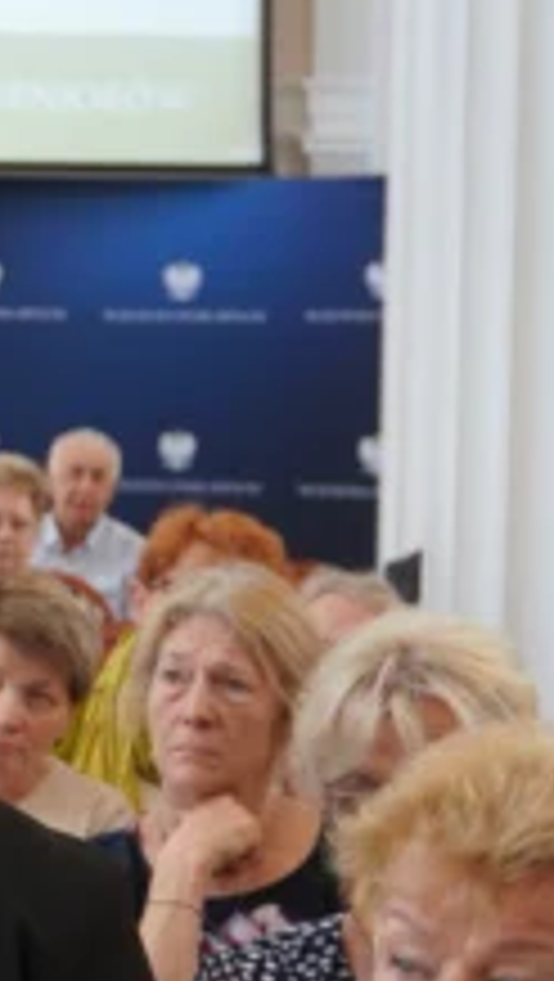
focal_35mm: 133
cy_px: 639
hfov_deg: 8.9
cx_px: -306
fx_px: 3467
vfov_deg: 16.1
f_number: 4
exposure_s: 1/160
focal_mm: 41
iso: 1000
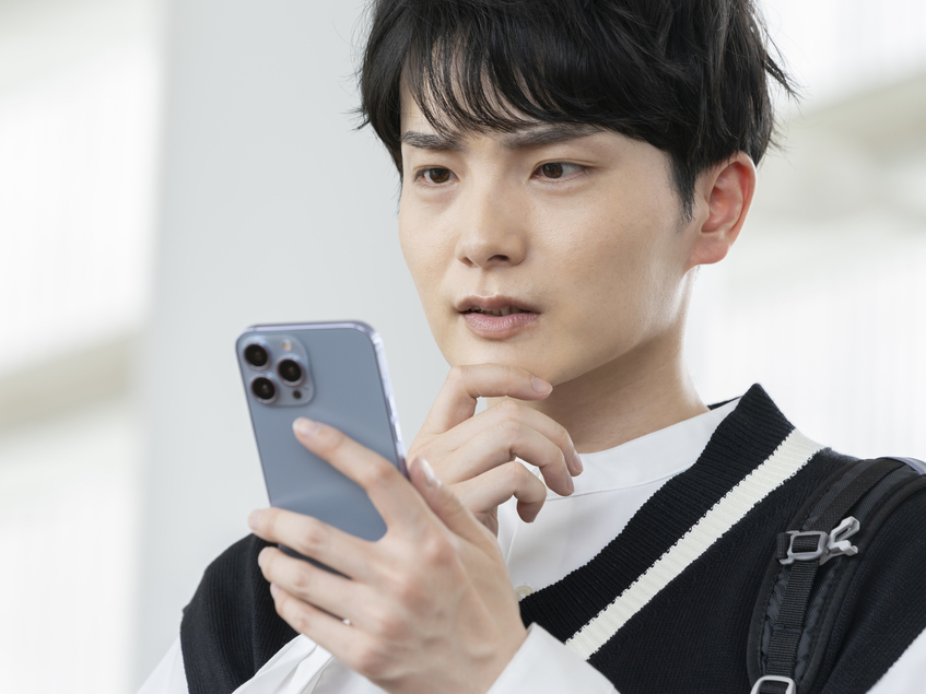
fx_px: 6232
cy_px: 340
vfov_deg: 6.4
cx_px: 353
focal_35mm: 233
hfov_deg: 8.5
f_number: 5
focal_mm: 171
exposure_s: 1/160
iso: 640
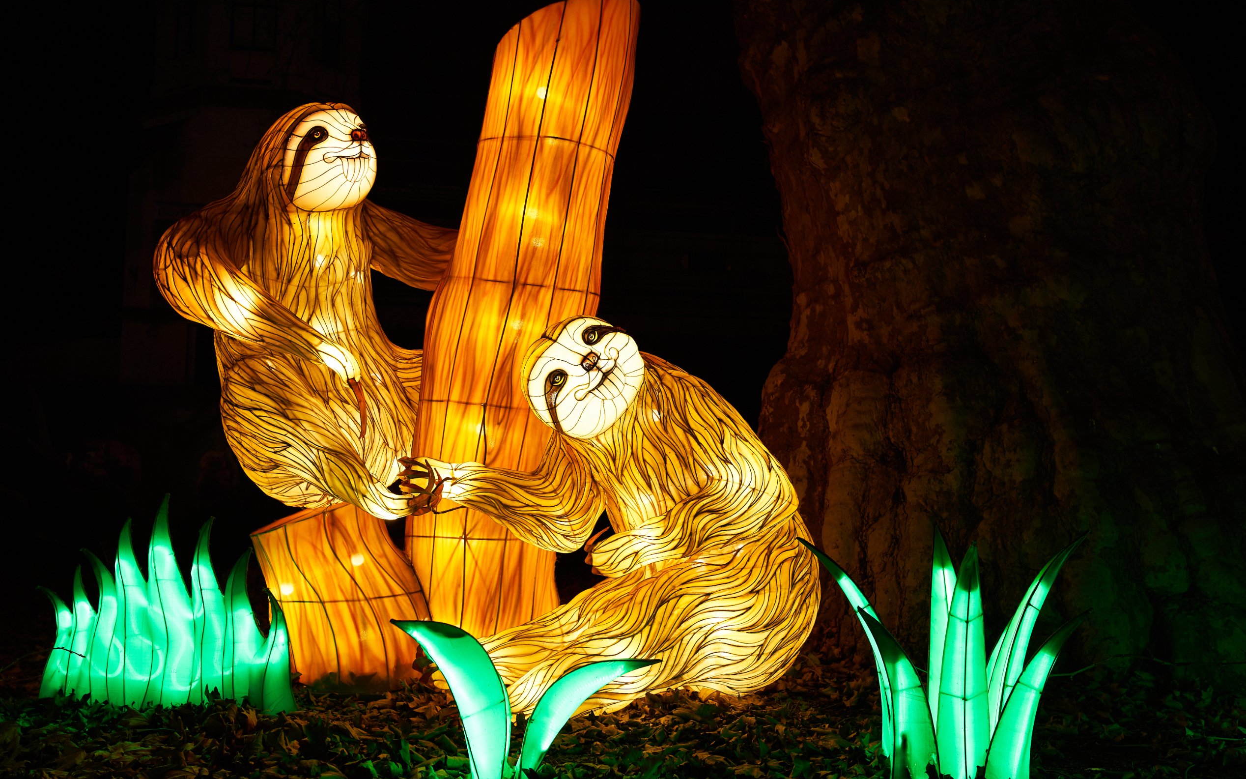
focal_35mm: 36
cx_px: 621
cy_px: 385
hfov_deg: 54.0
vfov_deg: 35.3
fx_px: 1222
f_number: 4
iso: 400
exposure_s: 1/60
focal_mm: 35
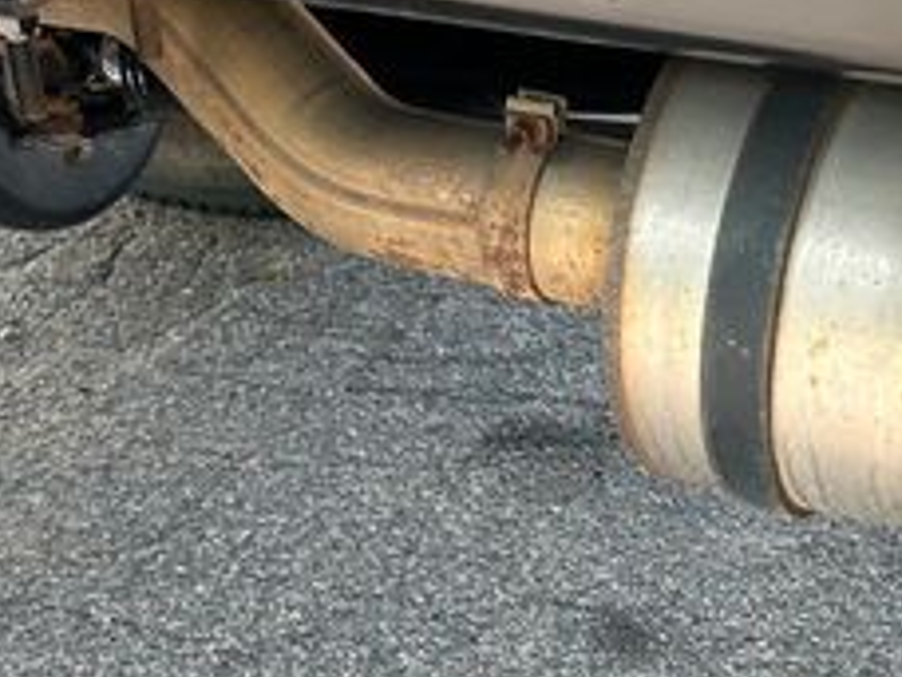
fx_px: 1902
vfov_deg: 20.2
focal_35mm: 73
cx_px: 684
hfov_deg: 26.3
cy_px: 348
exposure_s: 1/268
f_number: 1.5
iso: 50
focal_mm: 5.7
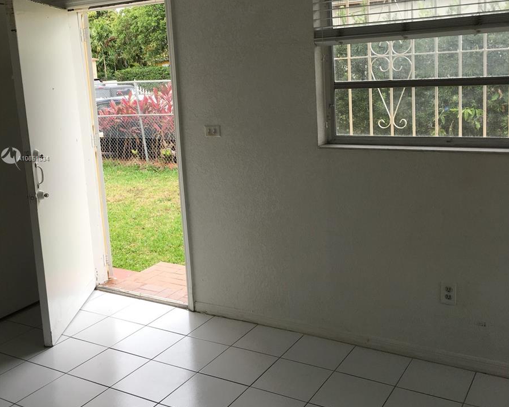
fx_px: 572
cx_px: 254
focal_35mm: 38
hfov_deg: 47.9
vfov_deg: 39.0
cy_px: 159
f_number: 2.2
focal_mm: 4.15
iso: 25
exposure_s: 1/223
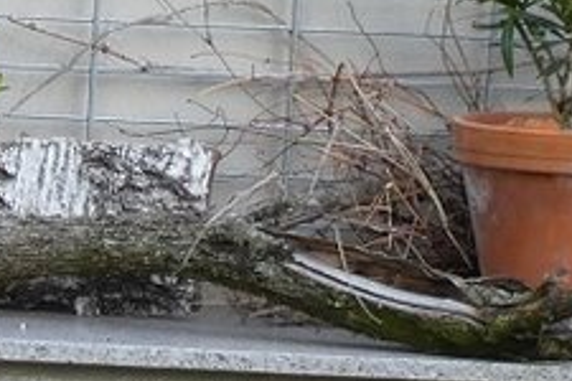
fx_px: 4147
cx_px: -257
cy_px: 770
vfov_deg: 5.2
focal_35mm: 261
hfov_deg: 7.8
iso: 100
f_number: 4
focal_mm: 8.4
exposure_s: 1/80
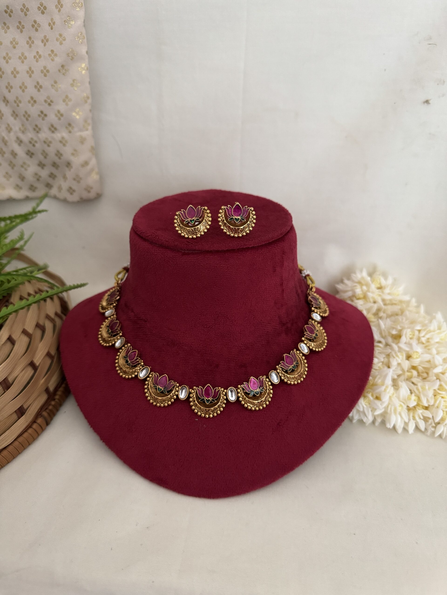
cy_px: 298
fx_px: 413
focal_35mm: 24
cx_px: 224
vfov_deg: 71.6
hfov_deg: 56.8
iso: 640
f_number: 1.78
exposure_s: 1/60
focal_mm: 6.76
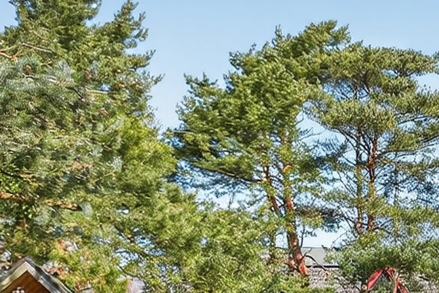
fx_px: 1146
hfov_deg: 19.0
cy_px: 337
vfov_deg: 14.2
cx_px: 664
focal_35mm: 94
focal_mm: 21
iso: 400
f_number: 3.2
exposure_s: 1/1000
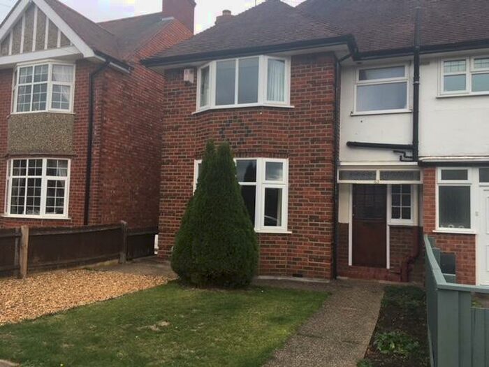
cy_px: 184
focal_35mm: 29
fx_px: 410
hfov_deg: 61.7
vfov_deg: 48.2
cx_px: 244
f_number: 2.2
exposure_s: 1/439
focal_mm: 4.15
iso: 25
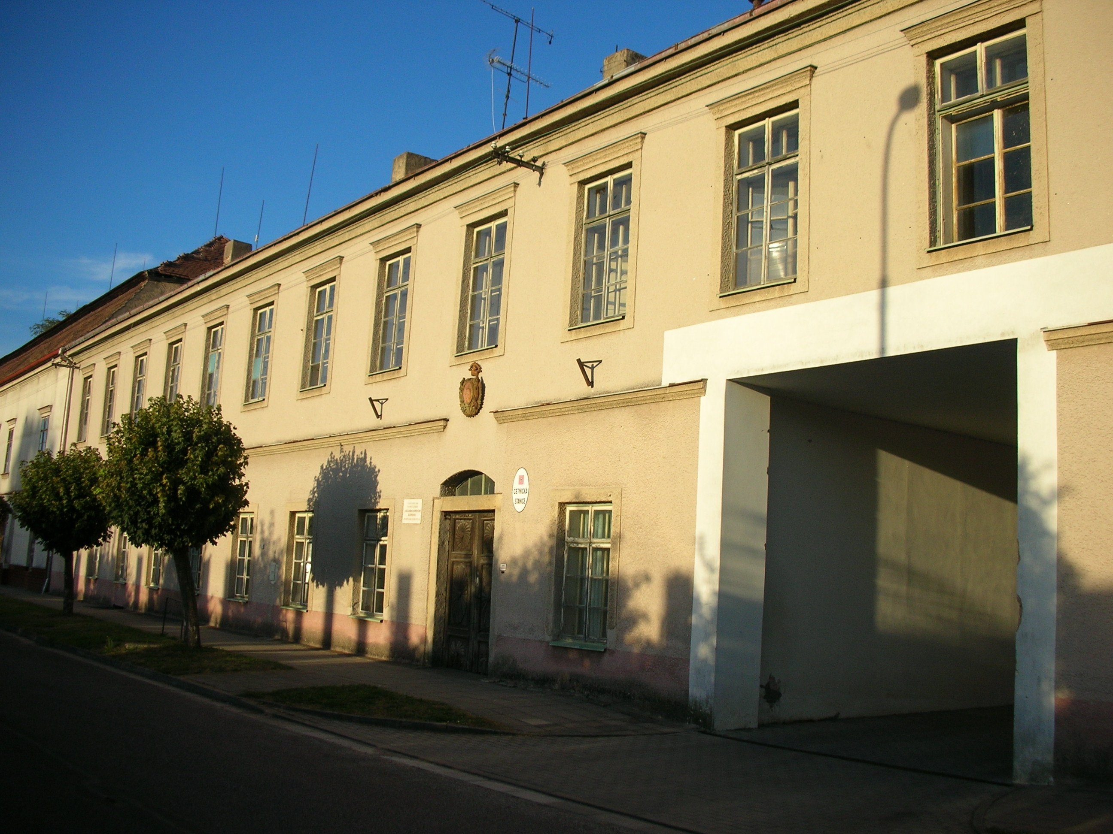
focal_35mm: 35
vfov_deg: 40.7
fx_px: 1125
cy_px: 417
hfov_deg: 52.6
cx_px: 556
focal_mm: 5.8
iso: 50
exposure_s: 1/67
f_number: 8.5
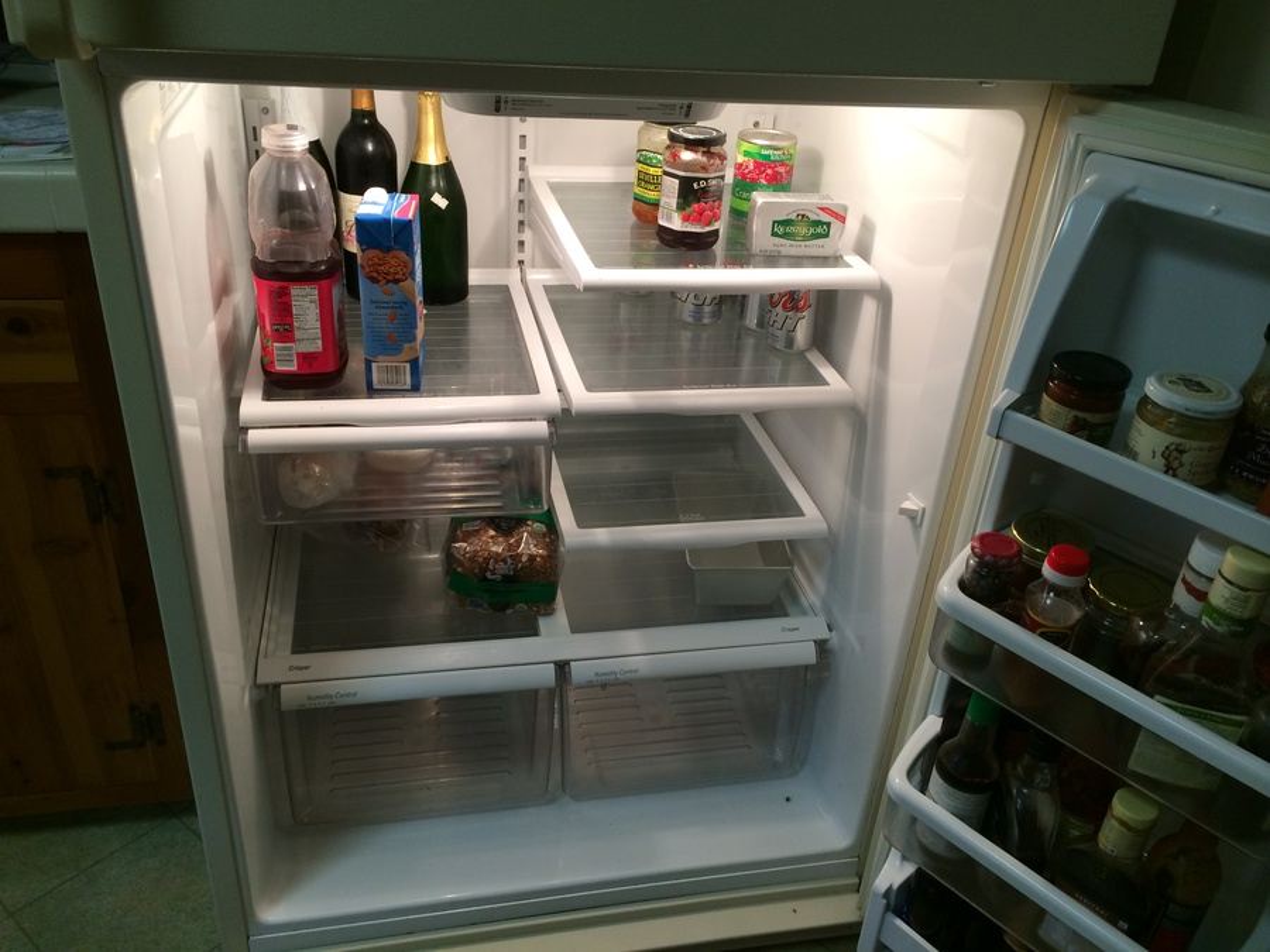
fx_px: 1101
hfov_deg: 60.0
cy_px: 476
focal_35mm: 30
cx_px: 635
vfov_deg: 46.8
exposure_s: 1/30
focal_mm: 4.12
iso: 40
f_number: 2.2
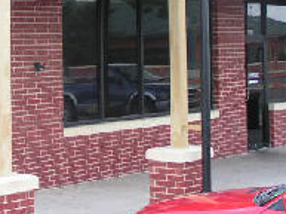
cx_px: 19
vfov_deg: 13.5
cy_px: 3
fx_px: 891
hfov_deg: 17.9
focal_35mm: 108
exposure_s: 1/80
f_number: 5
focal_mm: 8
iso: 50
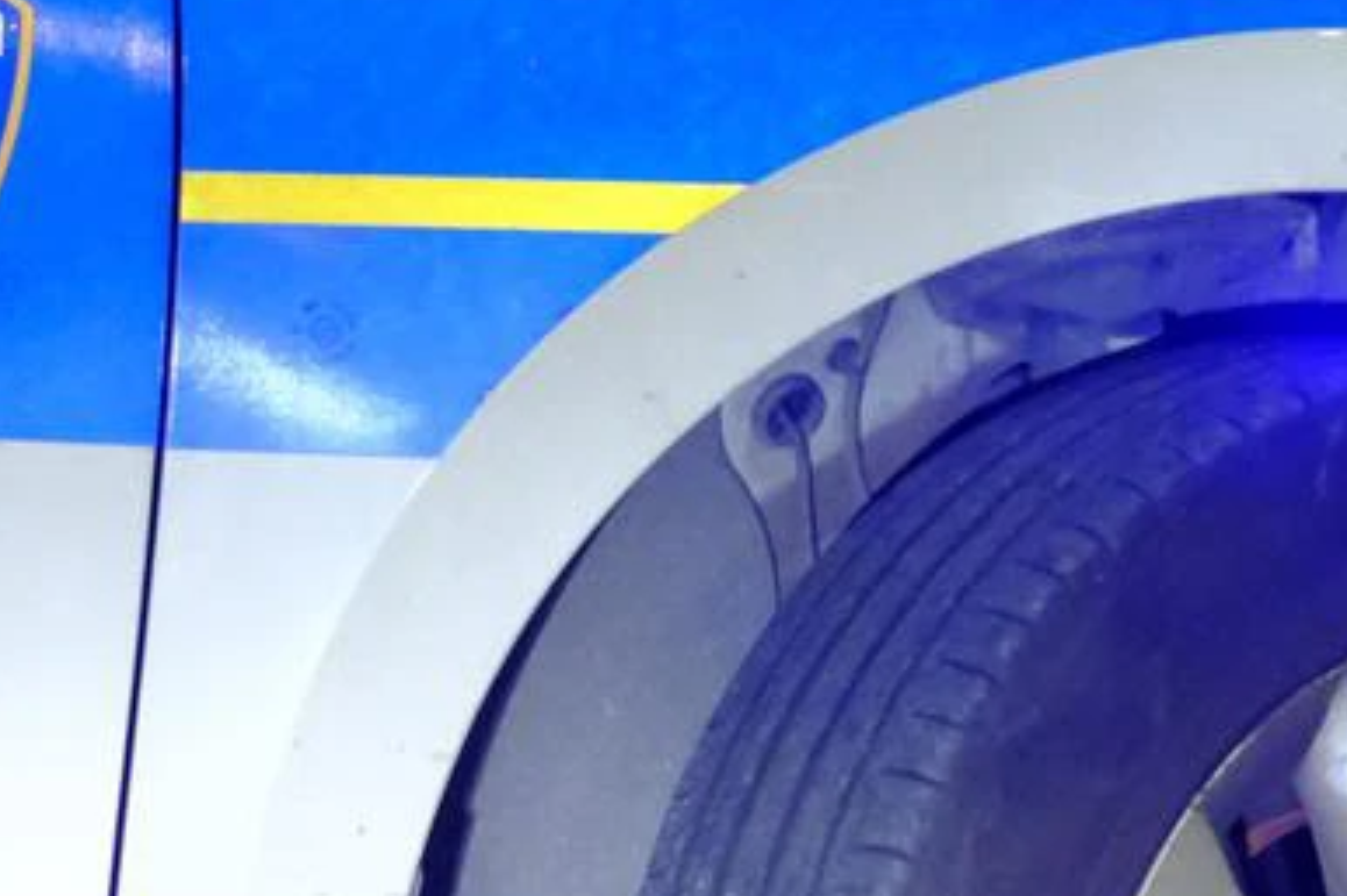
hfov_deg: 2.8
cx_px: -628
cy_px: -818
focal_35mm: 742
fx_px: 27750
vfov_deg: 1.8
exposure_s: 1/50
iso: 5000
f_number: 2.8
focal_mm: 119.2
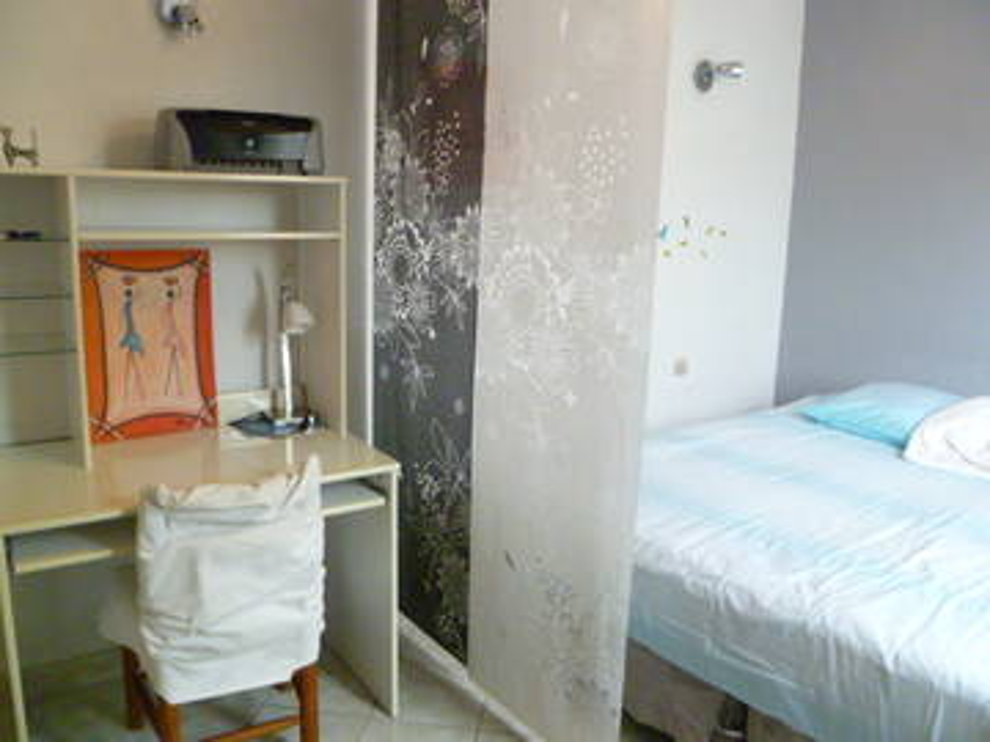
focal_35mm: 28
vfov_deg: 49.7
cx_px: 495
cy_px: 371
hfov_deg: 63.4
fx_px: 801
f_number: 3.3
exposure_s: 1/50
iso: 800
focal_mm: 5
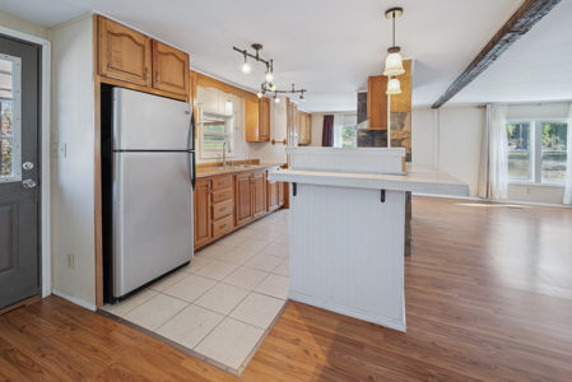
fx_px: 223
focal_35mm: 14
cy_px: 191
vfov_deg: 81.3
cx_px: 286
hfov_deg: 104.2
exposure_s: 1/20
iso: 400
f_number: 8
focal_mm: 14
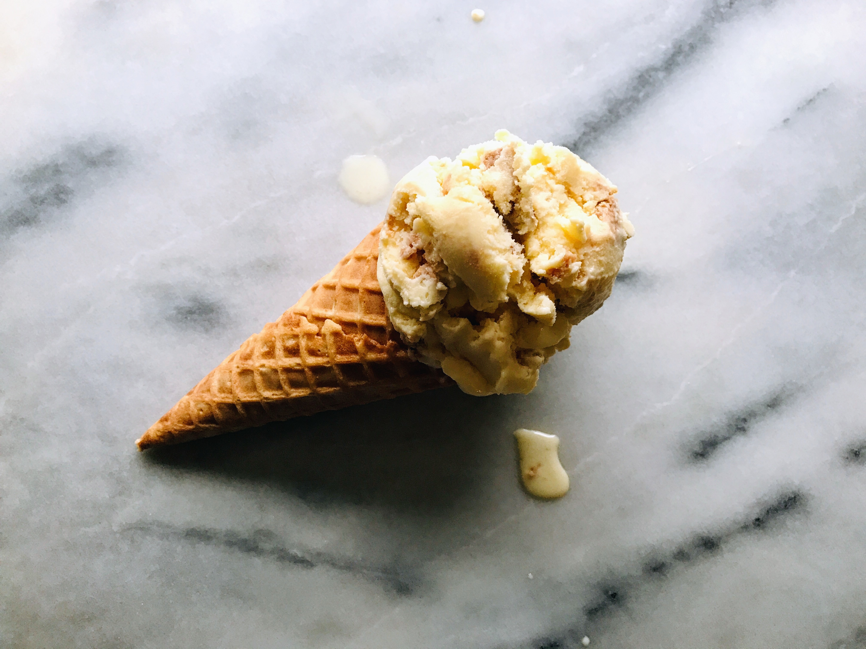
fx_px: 700
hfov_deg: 63.4
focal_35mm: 28
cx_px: 433
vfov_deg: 49.7
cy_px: 324
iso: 40
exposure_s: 1/20
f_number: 1.8
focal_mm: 3.99
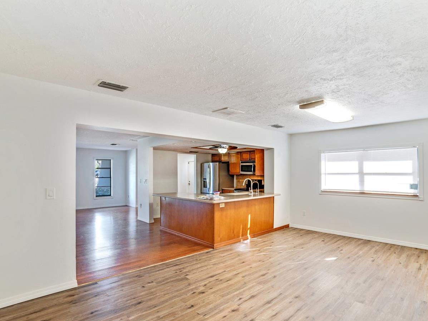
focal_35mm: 18
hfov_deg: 87.6
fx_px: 222
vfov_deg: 71.1
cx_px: 229
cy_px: 185
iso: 100
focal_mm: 14
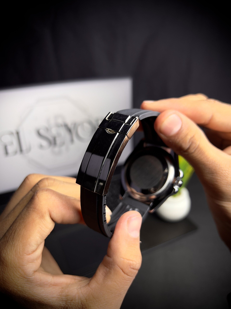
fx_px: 231
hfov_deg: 53.1
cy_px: 154
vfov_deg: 67.3
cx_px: 116
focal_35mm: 26
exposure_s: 1/121
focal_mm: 5.7
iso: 32
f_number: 1.5
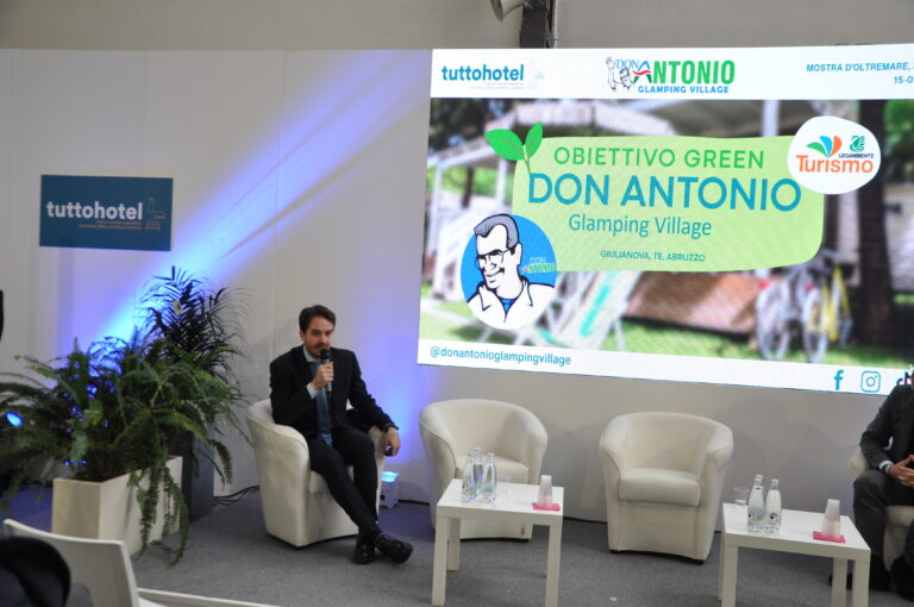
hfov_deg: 53.2
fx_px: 913
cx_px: 457
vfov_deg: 36.8
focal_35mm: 36
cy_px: 304
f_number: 5
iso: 400
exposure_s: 1/100
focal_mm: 24
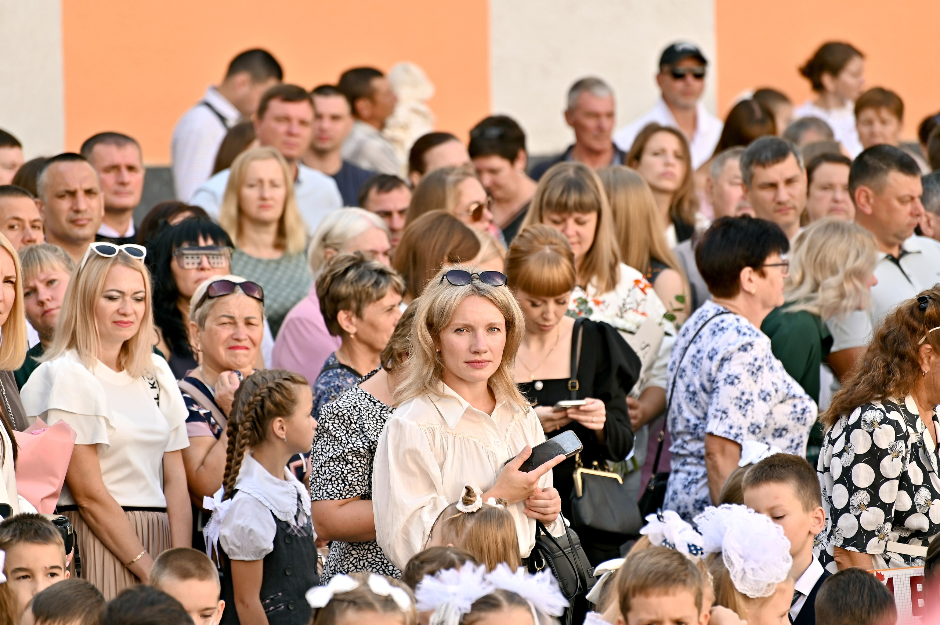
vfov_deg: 5.5
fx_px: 6523
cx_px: 470
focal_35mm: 250
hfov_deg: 8.2
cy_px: 312
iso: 125
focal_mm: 250
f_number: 6.3
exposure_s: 1/160
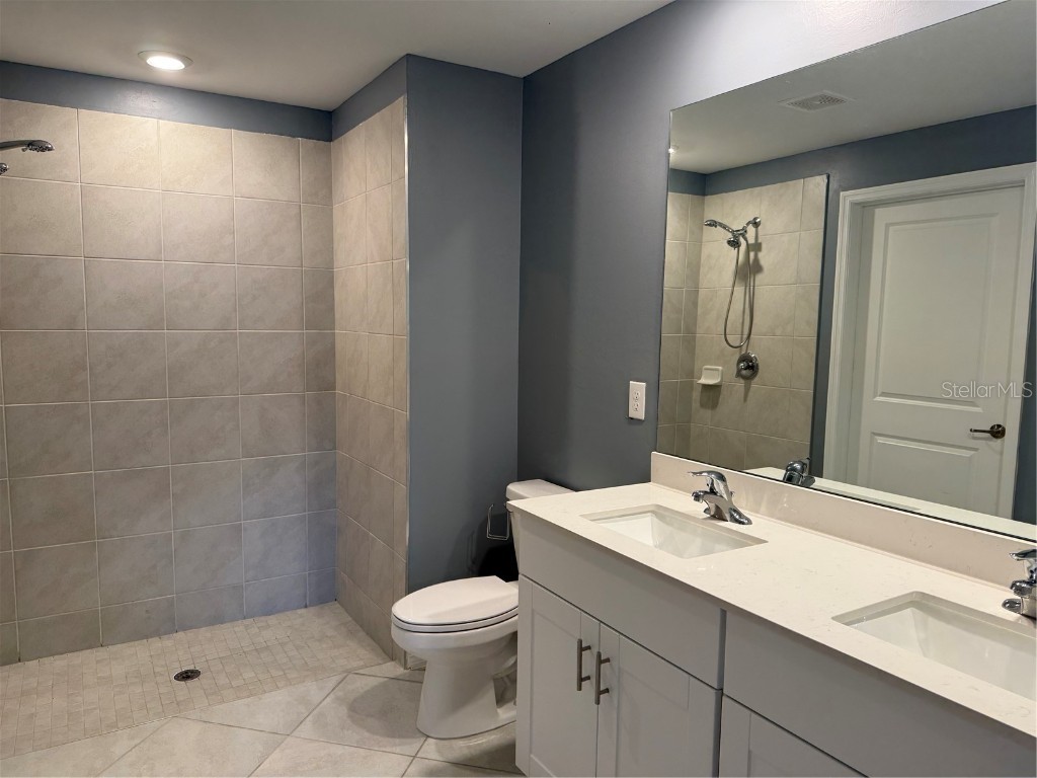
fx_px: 719
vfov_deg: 56.8
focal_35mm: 24
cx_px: 518
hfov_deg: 71.6
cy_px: 389
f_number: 1.78
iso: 160
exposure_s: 1/120
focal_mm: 6.76
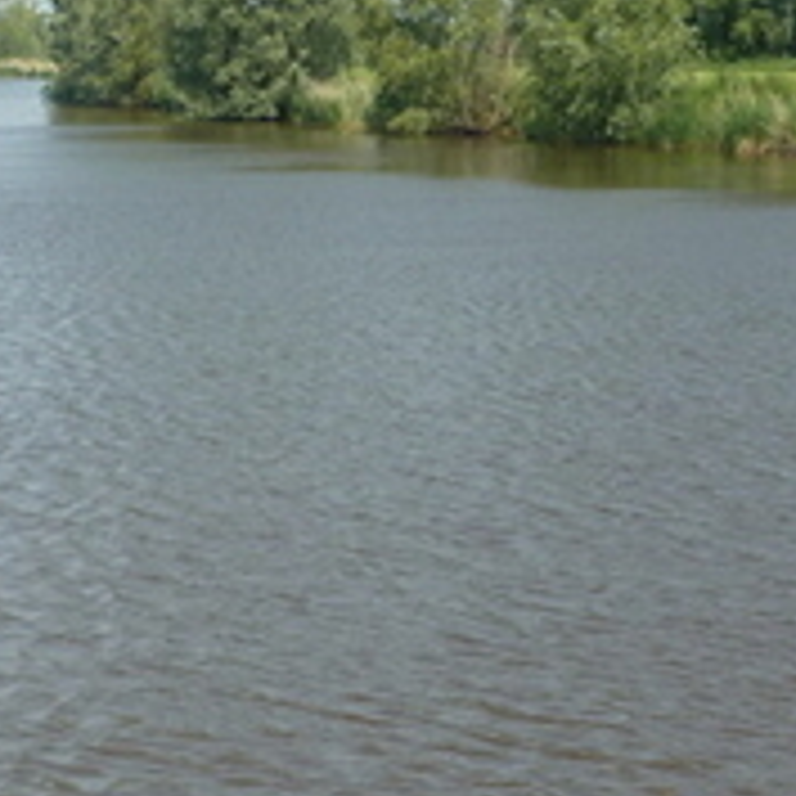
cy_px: 549
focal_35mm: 123
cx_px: -85
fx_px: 3200
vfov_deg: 14.1
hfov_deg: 13.9
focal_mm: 7.4
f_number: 3.9
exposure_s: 1/400
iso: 100
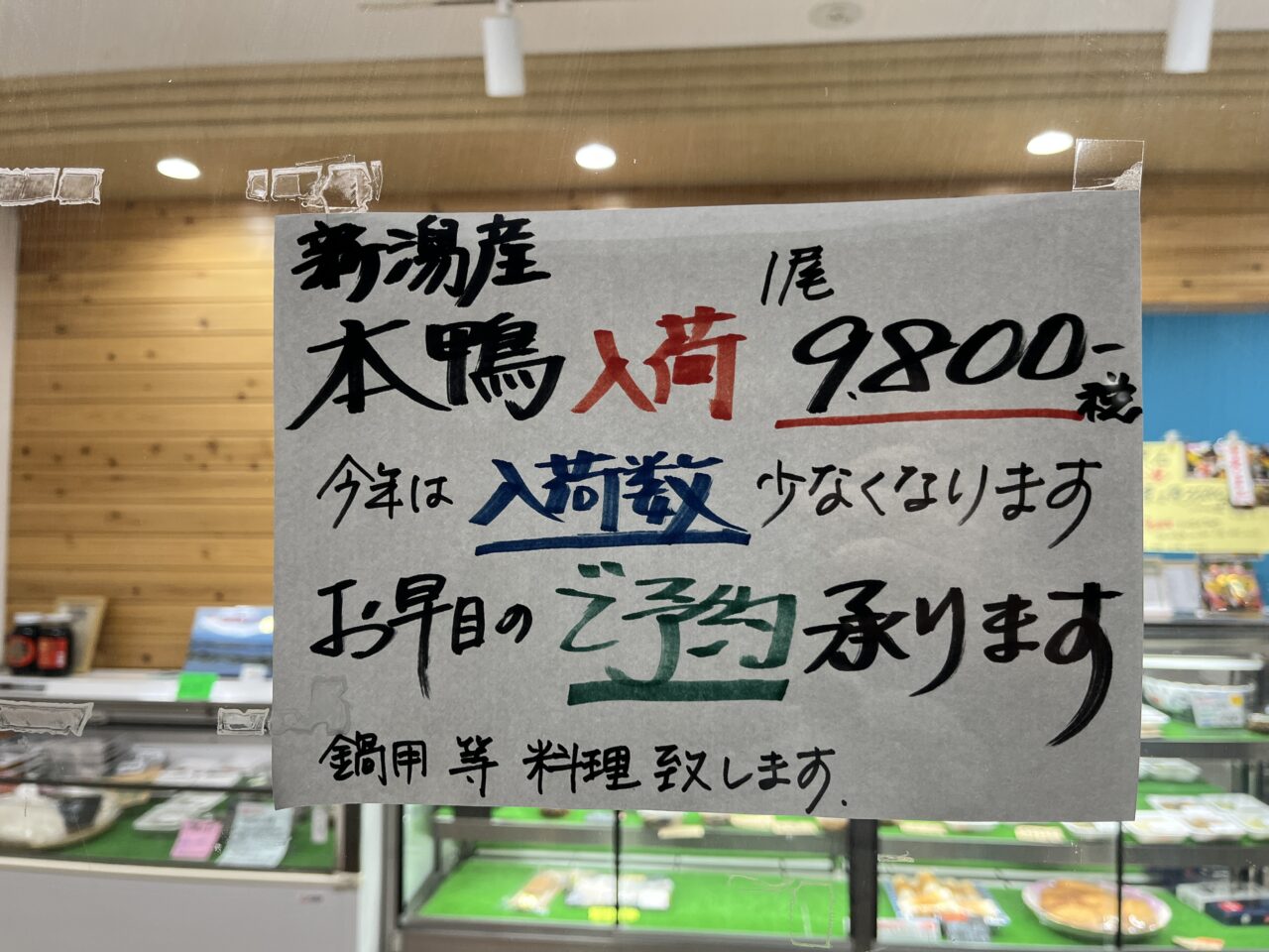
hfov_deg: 67.3
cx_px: 634
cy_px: 476
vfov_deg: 53.1
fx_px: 953
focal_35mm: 26
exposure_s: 1/120
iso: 100
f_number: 1.6
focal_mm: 5.1
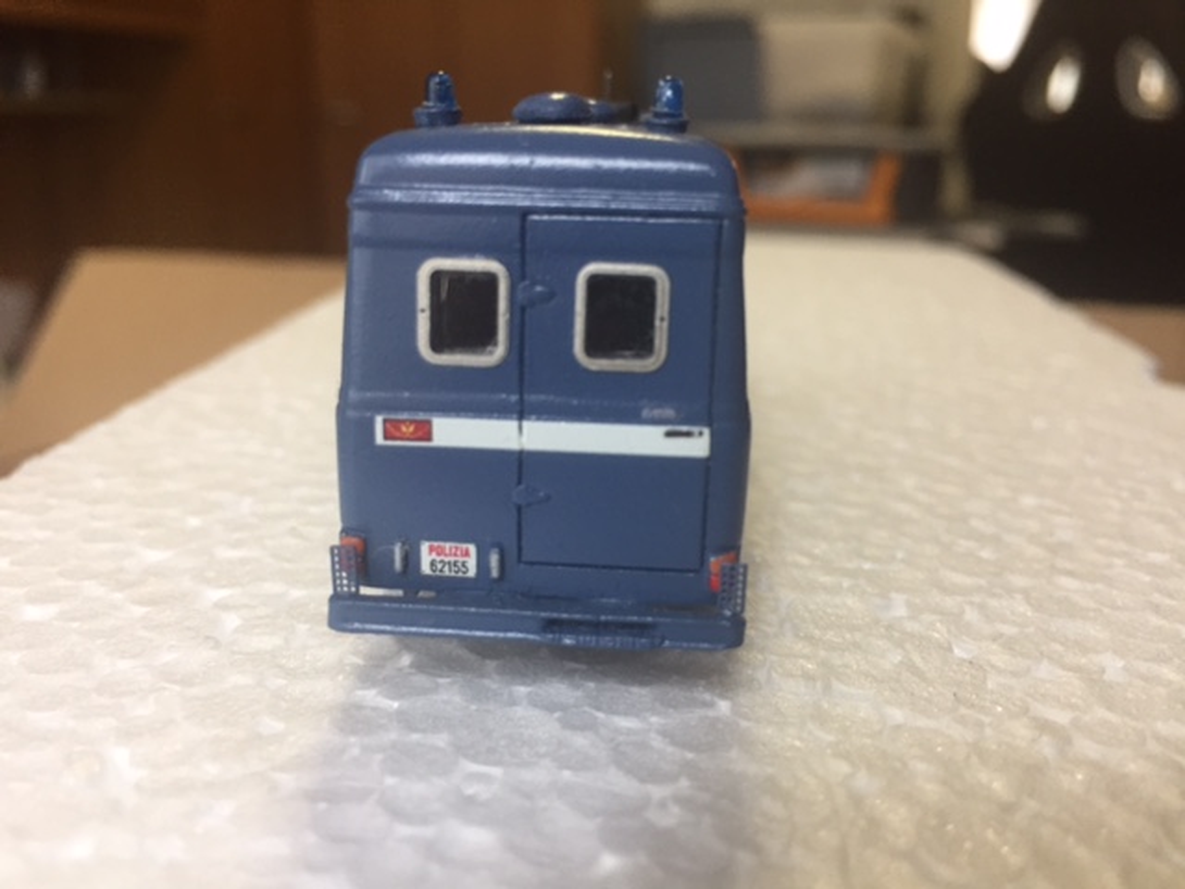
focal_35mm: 29
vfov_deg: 48.2
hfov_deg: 61.7
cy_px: 444
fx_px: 993
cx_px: 592
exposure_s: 1/33
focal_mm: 4.15
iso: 64
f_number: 2.2
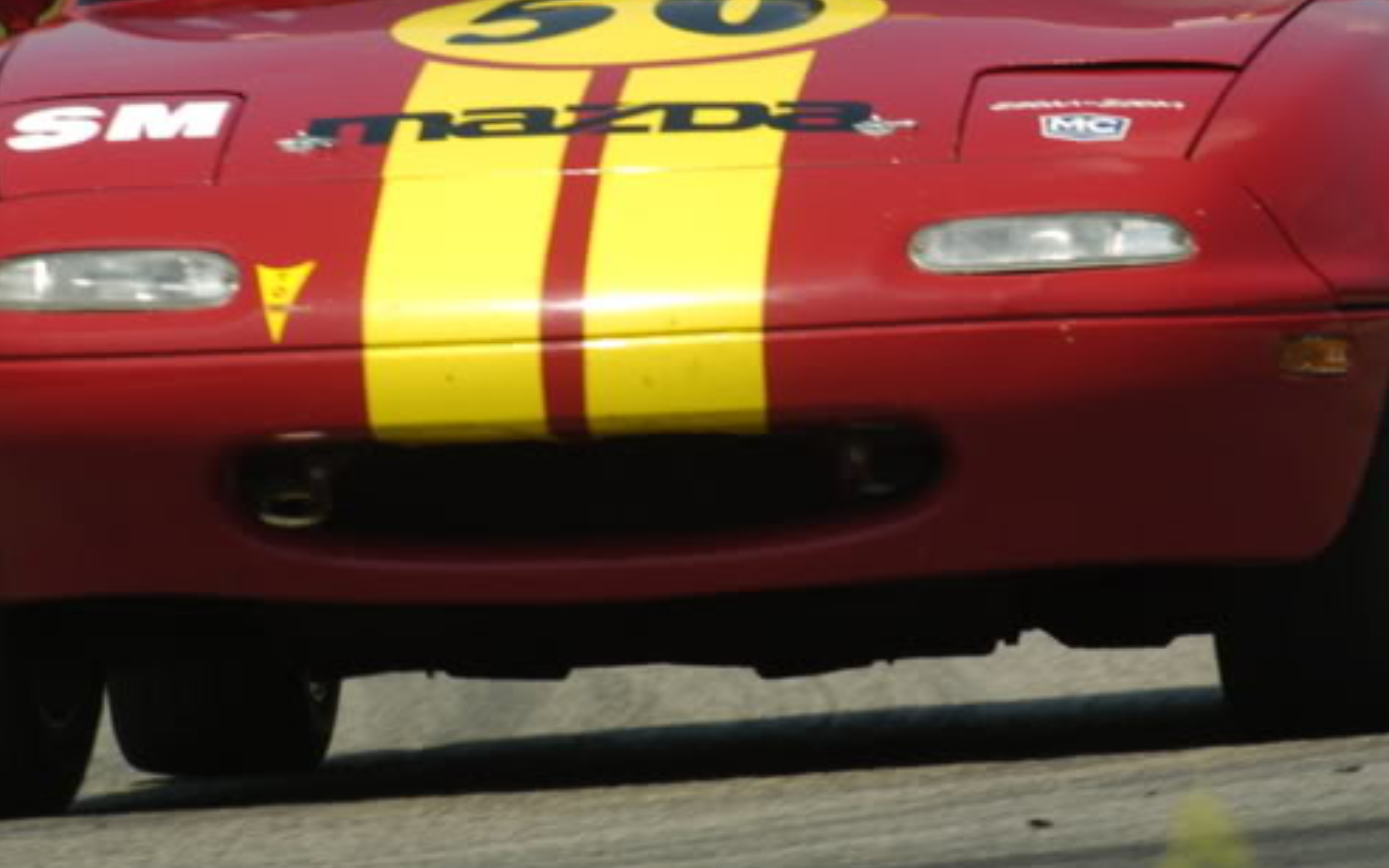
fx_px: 65595
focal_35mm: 1733
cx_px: 761
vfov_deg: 0.8
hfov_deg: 1.2
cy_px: 256
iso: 200
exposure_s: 1/160
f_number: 16
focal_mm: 700
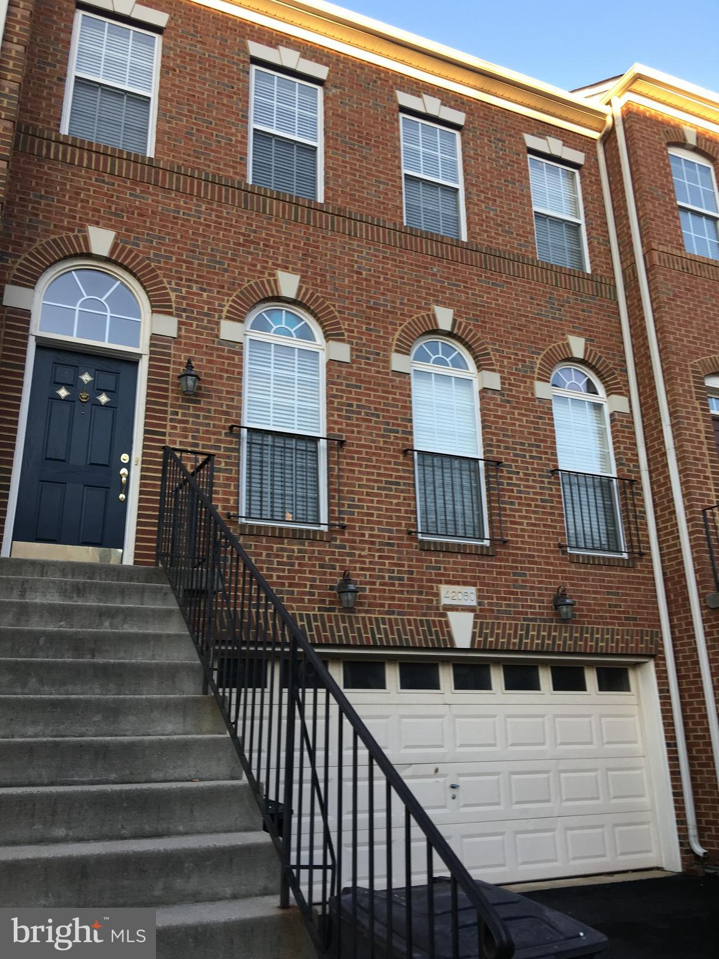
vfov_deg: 61.7
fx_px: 803
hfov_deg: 48.2
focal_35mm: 29
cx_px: 360
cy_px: 480
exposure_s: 1/120
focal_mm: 4.15
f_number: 2.2
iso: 25
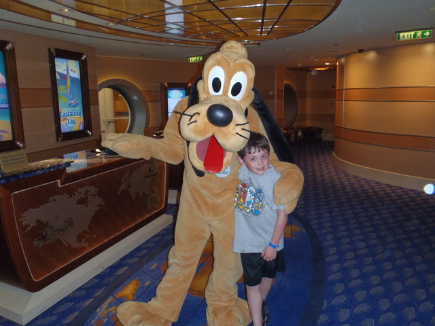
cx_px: 218
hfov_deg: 63.4
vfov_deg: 49.7
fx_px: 352
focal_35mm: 28
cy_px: 163
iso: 250
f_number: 3.9
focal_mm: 5
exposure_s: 1/30
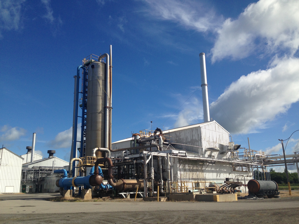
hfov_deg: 55.4
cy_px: 112
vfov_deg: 42.9
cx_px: 150
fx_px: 285
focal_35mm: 33
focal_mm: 4.12
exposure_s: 1/2463
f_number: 2.4
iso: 50
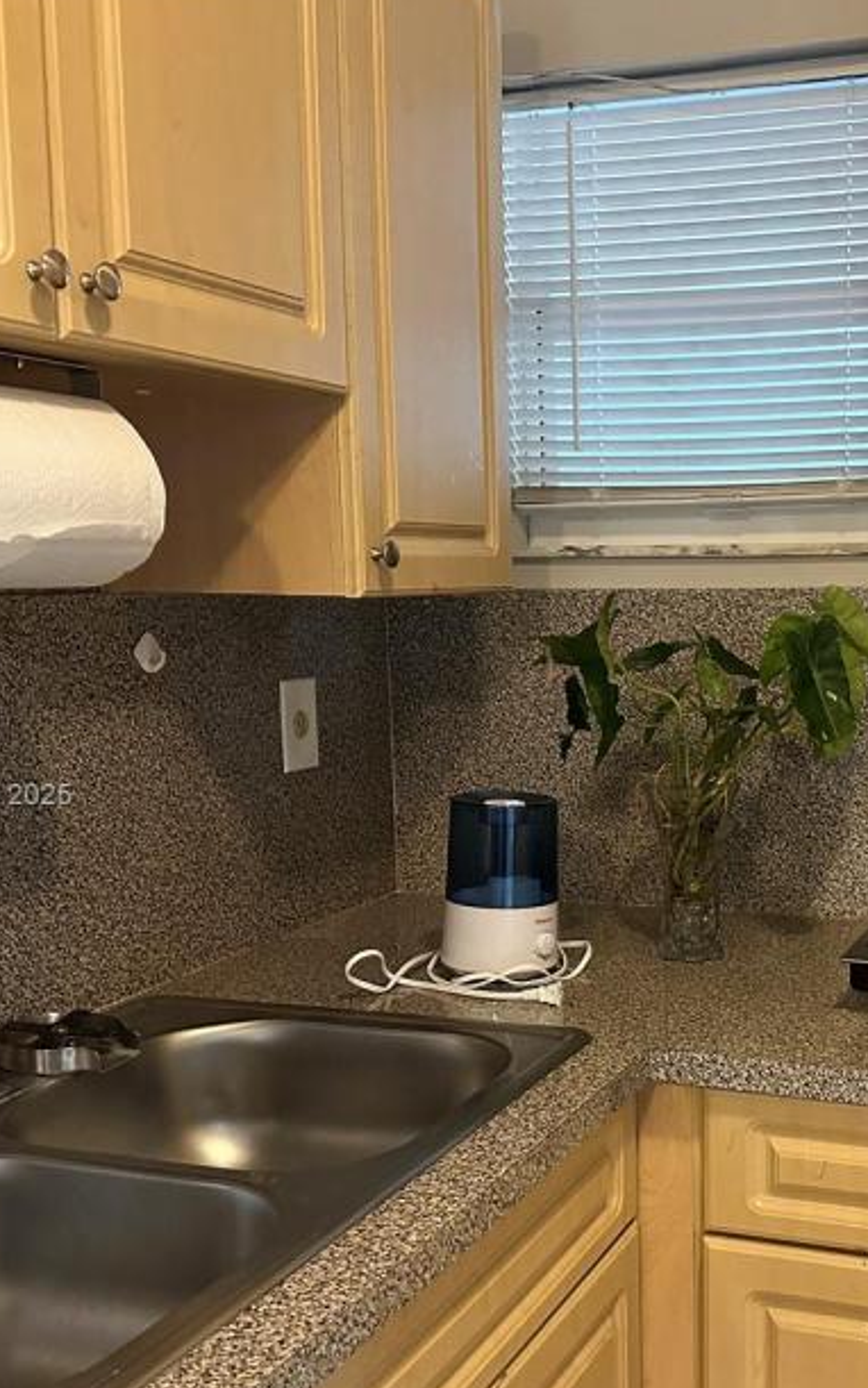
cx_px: 727
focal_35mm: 40
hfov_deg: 31.0
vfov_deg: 49.1
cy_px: 797
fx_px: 1514
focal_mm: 6.86
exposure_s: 1/40
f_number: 1.78
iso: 1000
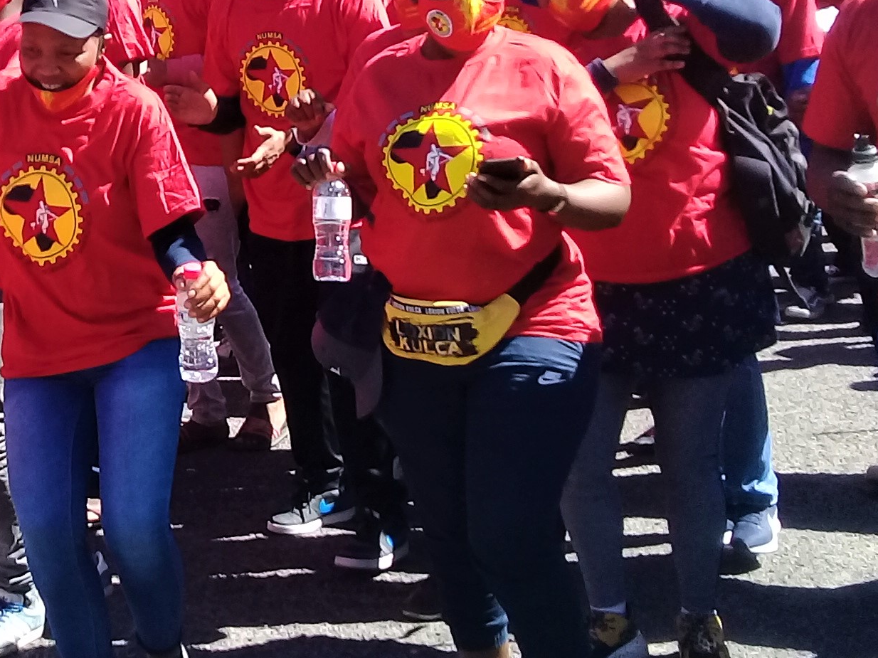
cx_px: -20
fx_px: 2079
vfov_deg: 17.8
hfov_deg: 22.8
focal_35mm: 82
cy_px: 122
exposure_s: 1/427
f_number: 2.2
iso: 50
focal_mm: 3.3
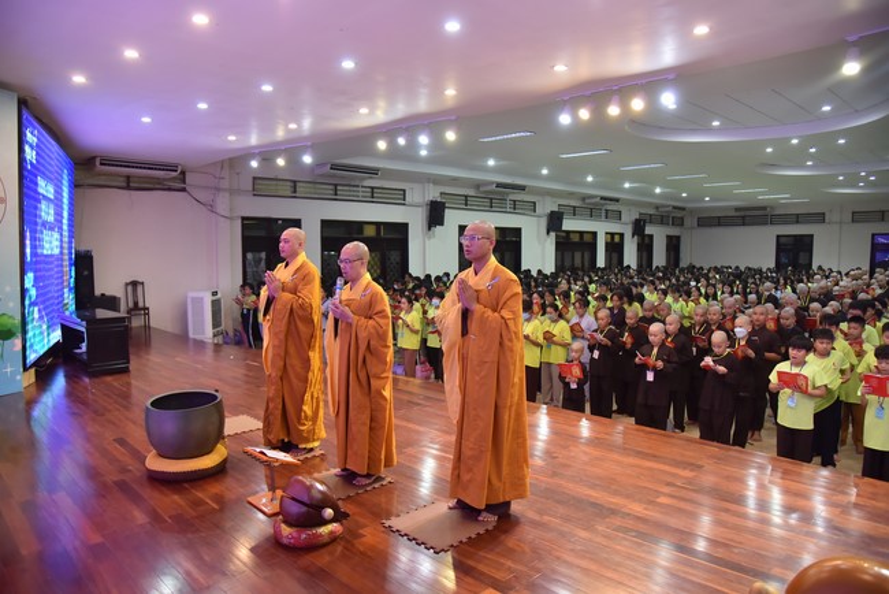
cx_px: 444
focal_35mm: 24
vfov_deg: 53.2
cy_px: 297
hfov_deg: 73.7
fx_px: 593
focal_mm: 24
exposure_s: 1/125
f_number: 4
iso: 1600
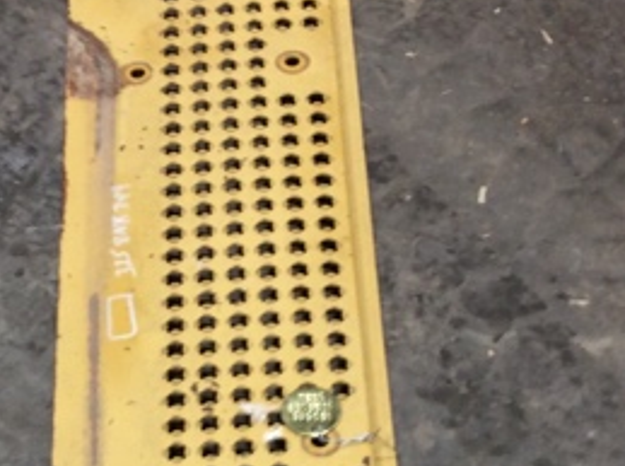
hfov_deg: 19.8
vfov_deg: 14.6
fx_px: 1783
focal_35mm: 99
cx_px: 188
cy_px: 493
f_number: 2.4
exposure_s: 1/24
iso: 50
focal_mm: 3.3
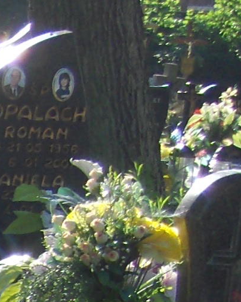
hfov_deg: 5.5
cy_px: 734
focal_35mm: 247
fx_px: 2202
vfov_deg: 7.3
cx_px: -712
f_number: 2.8
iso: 100
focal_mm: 7.5
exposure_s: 1/446
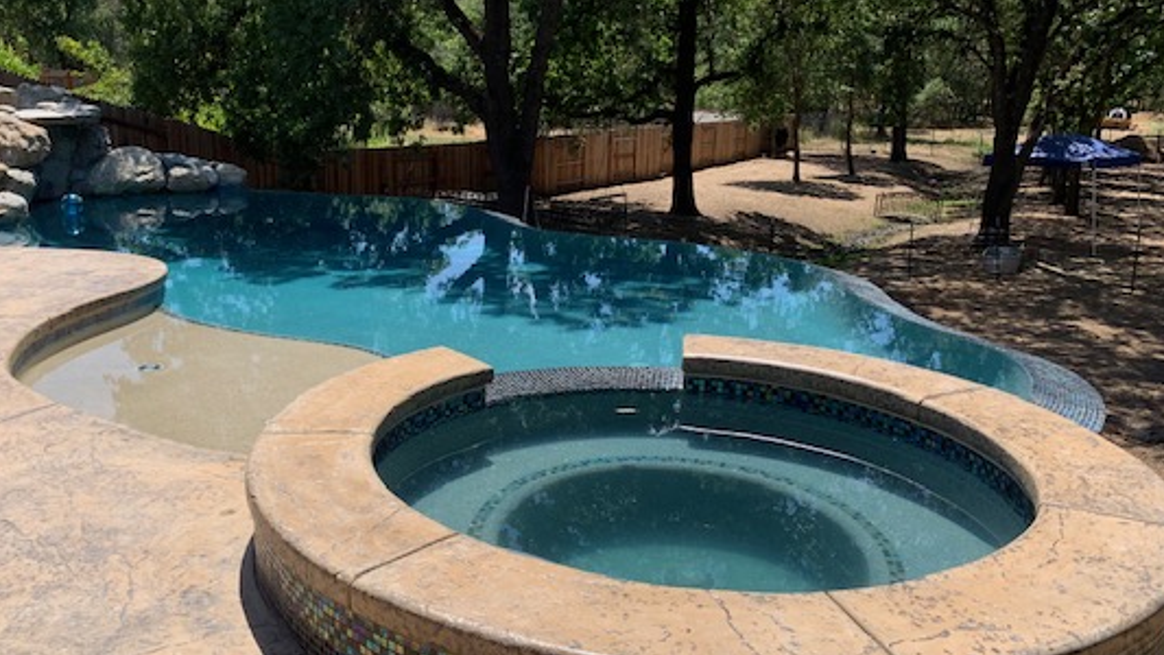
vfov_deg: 34.7
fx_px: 1050
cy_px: 310
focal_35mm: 34
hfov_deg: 57.7
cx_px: 487
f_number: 1.8
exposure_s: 1/1953
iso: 25
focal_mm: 4.25
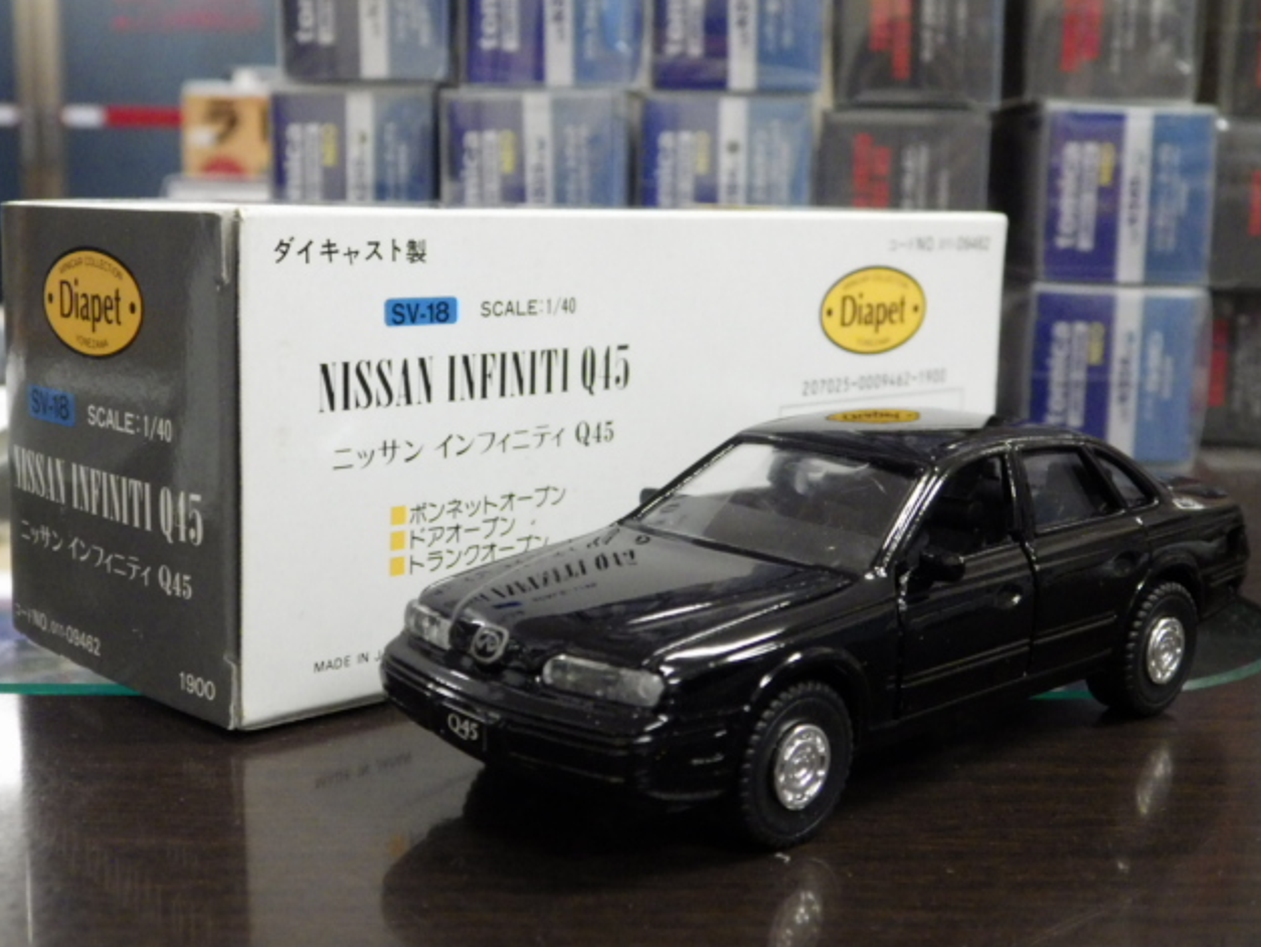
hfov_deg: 37.5
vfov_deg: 28.6
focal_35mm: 51
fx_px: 1859
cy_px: 470
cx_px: 621
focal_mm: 9
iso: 800
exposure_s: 1/40
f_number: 3.8
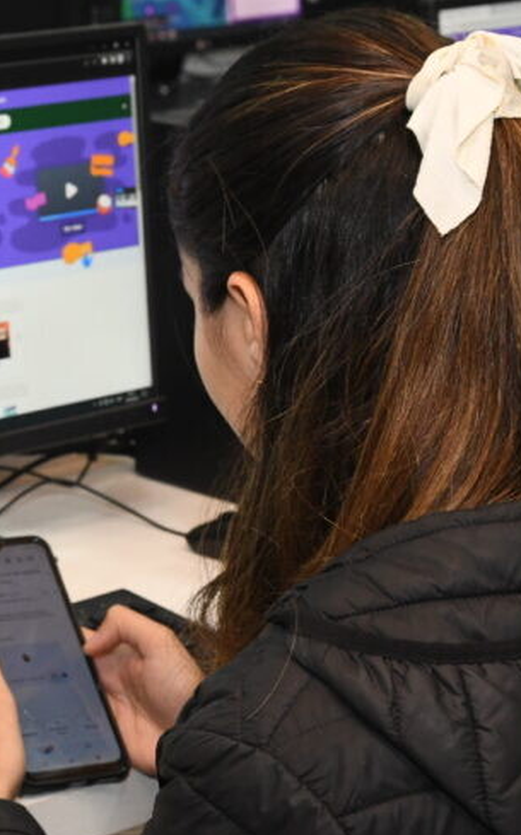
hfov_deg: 9.3
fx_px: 3208
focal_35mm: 141
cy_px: 375
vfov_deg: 14.8
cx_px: 133
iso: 2000
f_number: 7.1
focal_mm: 44
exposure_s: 1/60
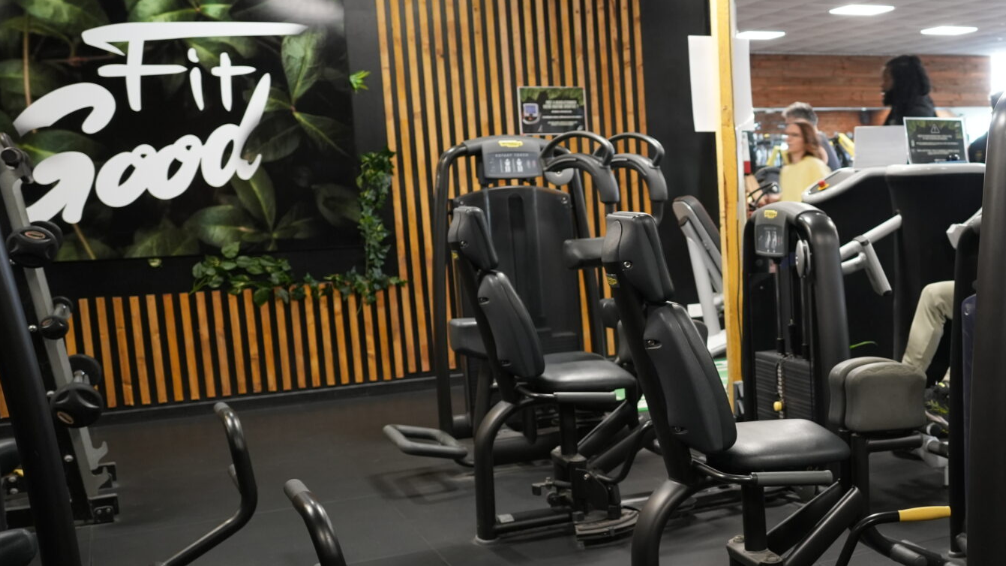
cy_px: 349
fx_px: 1280
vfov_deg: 24.9
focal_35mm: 48
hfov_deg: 39.3
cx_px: 933
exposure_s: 1/30
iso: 1250
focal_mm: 24
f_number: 3.5
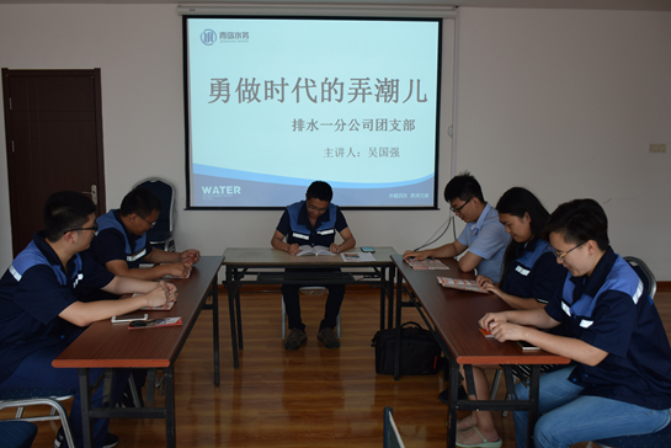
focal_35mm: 33
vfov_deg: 40.0
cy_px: 203
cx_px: 314
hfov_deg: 57.2
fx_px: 615
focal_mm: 20
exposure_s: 1/50
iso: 125
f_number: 3.8
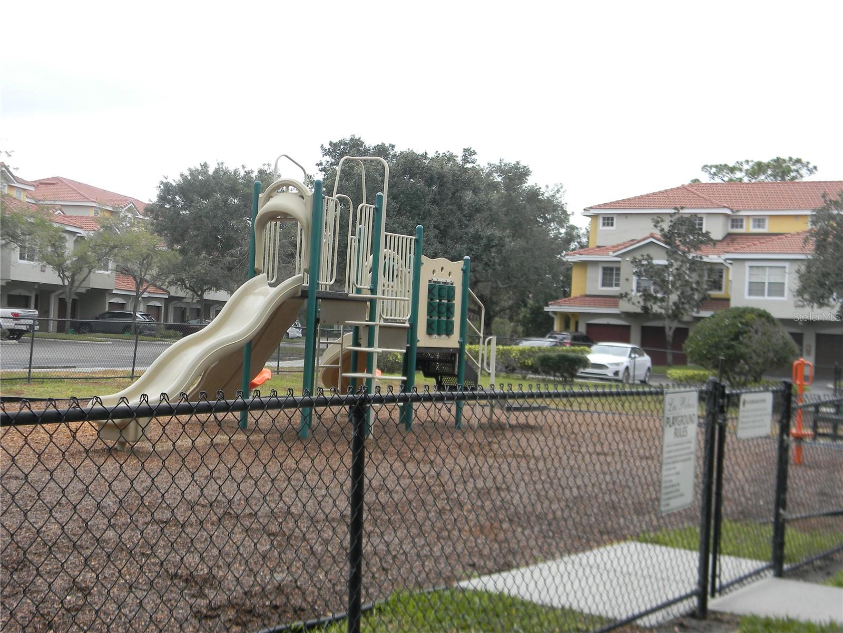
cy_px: 316
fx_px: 1145
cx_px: 422
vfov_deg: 30.9
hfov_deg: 40.4
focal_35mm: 47
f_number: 3.9
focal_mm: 8.6
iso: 80
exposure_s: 1/173
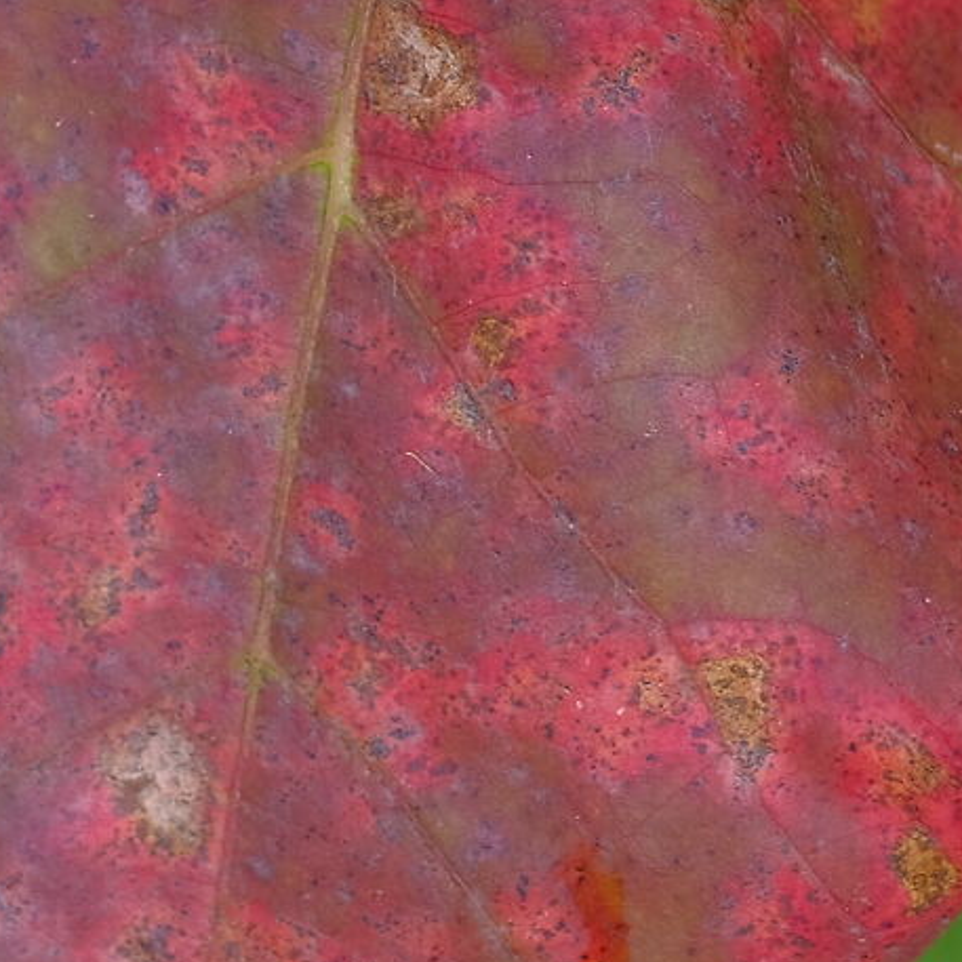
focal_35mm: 402
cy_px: 181
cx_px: 410
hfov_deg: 4.4
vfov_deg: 4.4
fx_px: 12639
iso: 200
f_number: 5
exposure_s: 1/200
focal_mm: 60
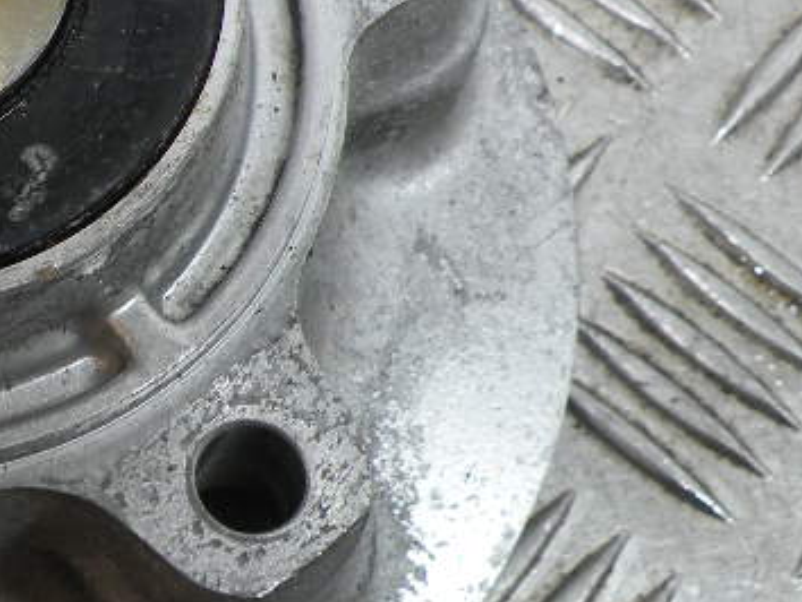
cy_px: 102
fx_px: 1808
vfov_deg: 18.7
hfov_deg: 23.5
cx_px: -79
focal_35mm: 78
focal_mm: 4.7
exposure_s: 1/58.3
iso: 64
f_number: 3.2
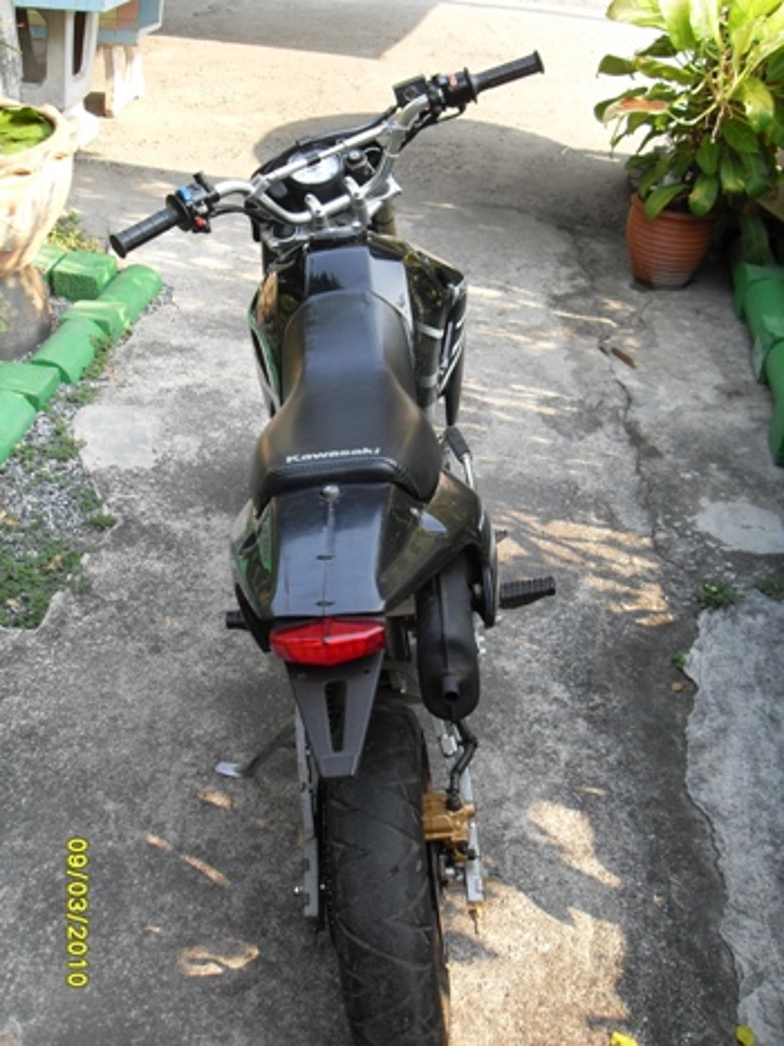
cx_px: 392
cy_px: 523
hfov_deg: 38.6
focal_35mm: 37
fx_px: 1118
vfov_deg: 50.2
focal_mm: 6.3
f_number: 2.8
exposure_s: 1/90
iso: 80
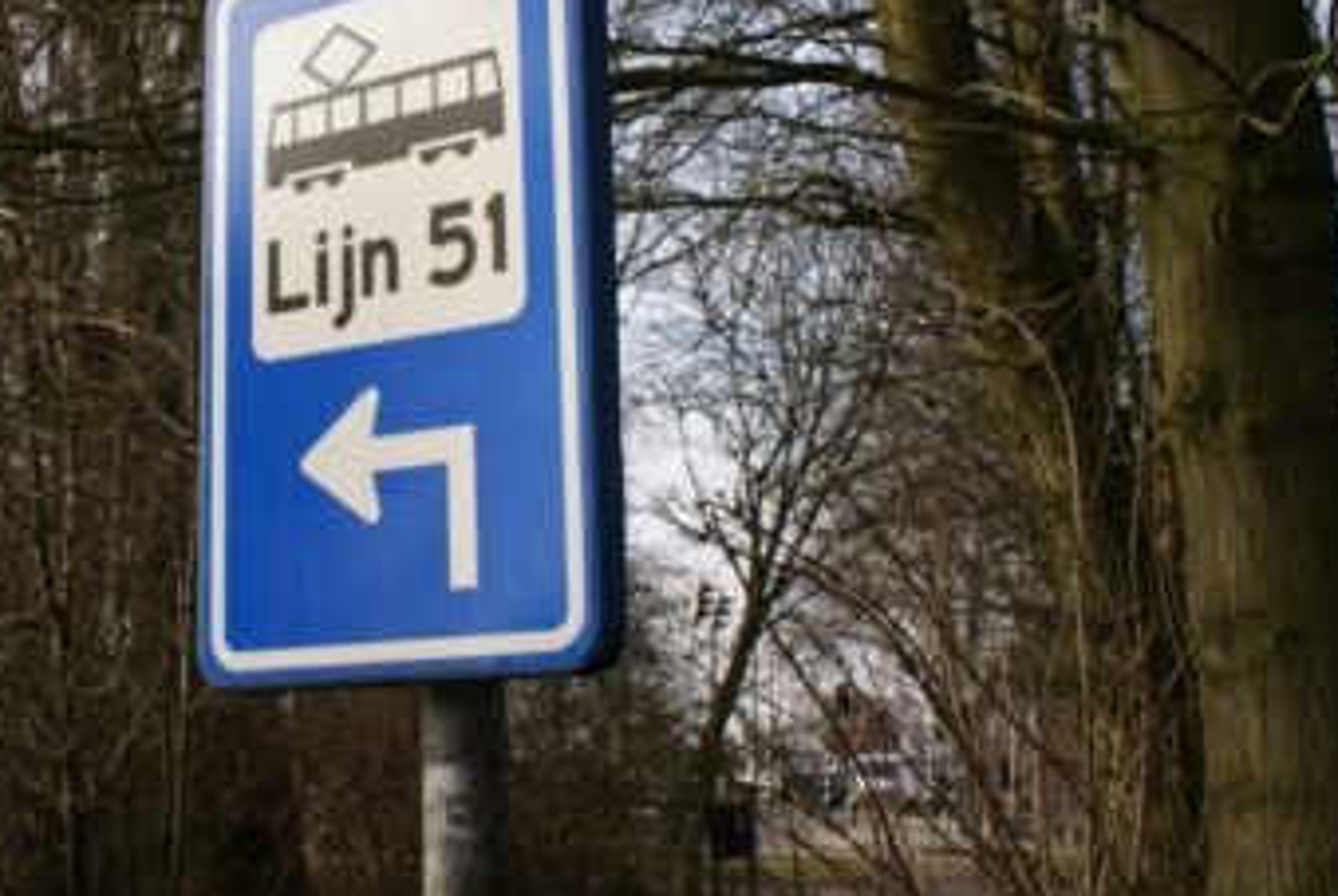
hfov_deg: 28.8
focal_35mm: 69
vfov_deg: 19.7
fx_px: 2568
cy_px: 280
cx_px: 335
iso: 100
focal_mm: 26
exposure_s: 1/125
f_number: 8
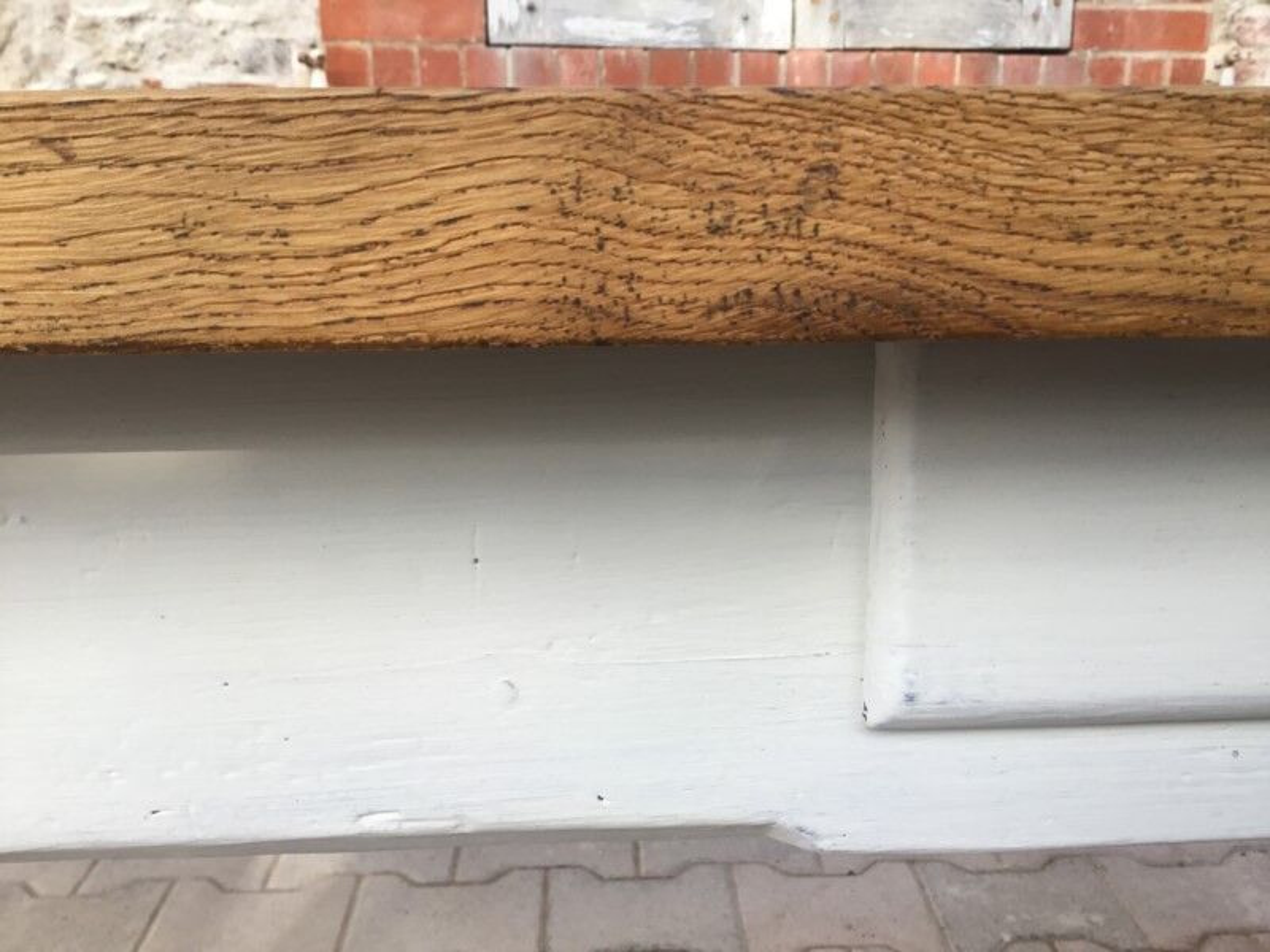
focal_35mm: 31
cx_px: 635
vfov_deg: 45.4
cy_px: 476
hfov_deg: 58.4
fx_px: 1137
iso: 25
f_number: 2.4
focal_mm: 3.3
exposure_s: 1/342
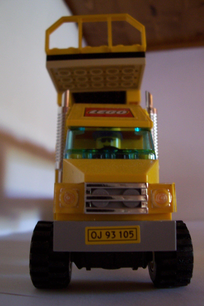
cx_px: 102
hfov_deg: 38.9
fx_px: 289
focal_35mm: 34
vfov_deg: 55.8
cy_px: 153
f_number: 2.7
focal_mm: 5.6
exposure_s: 1/8
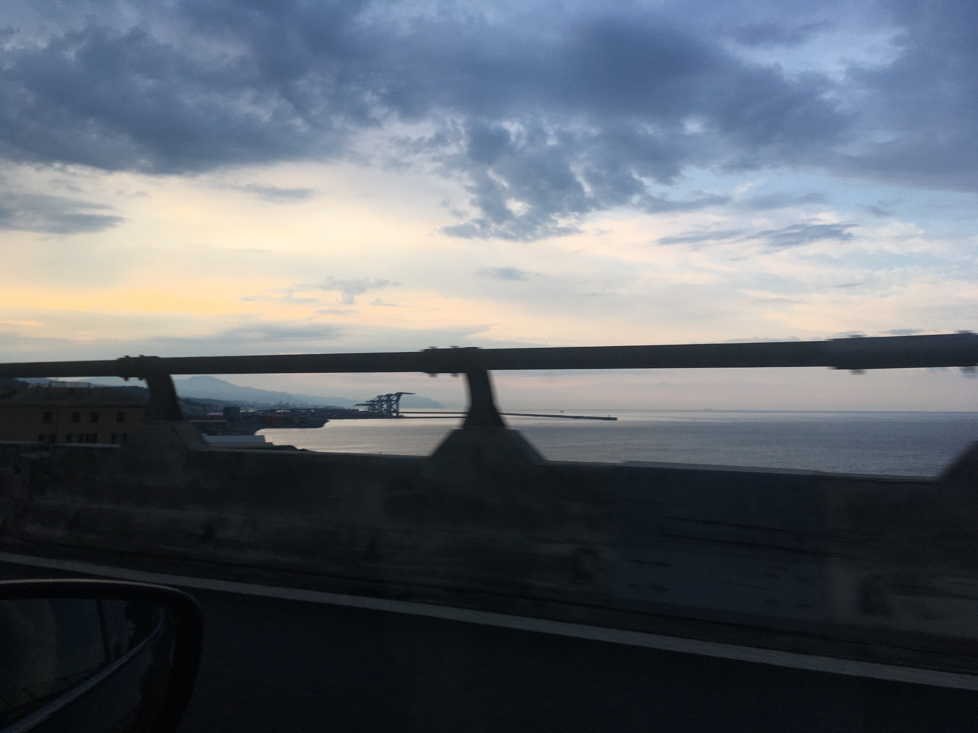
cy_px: 366
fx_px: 819
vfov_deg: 48.2
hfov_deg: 61.7
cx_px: 489
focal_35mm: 29
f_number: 2.2
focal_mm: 4.15
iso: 25
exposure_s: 1/274
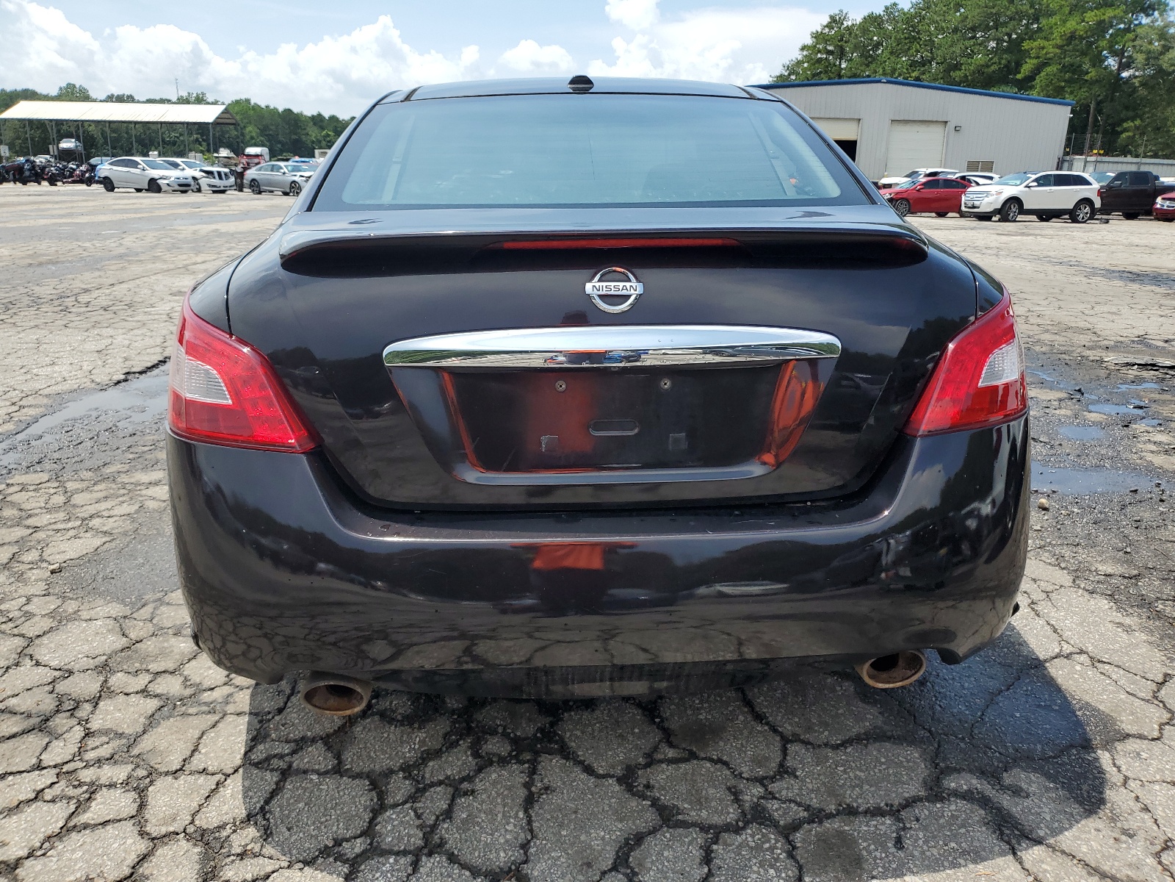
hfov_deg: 67.3
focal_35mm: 26
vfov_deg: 53.1
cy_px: 441
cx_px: 588
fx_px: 883
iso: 50
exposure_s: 1/2500
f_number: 1.5
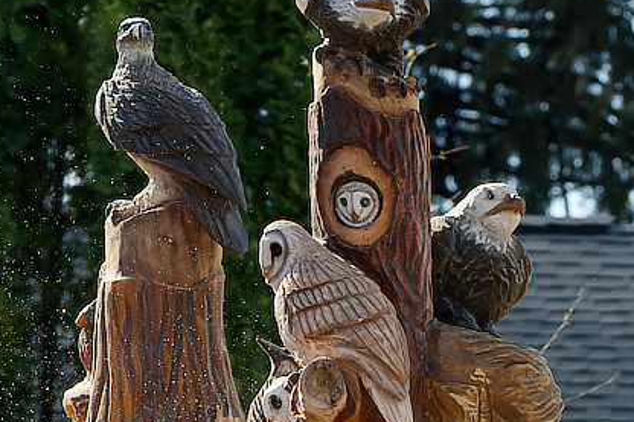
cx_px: 270
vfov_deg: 1.4
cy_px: 514
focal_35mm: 951
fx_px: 16741
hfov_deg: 2.2
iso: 2200
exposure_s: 1/2000
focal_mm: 220
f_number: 8
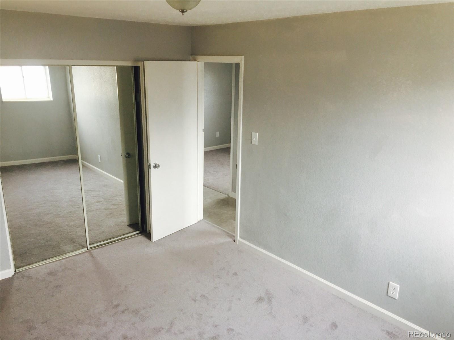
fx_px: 380
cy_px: 170
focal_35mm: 29
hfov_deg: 61.7
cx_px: 227
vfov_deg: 48.2
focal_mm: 4.15
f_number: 2.2
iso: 50
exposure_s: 1/15
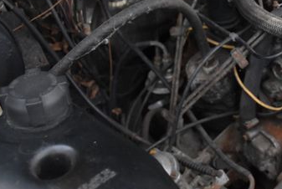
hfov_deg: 26.4
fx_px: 581
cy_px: 46
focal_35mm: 74
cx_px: 256
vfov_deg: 18.4
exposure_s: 1/60
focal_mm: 26
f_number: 3.8
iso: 1600
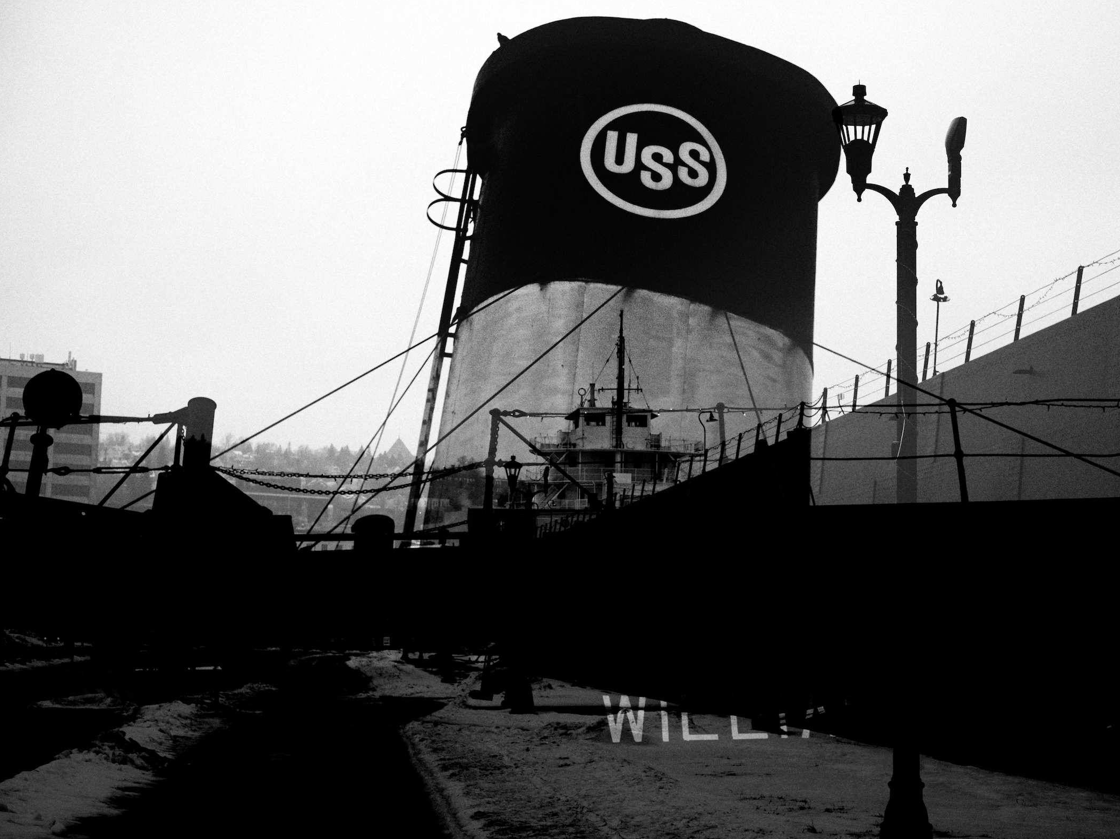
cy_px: 417
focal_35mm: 58
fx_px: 1876
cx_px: 626
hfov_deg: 33.2
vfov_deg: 25.2
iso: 320
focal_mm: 35
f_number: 2.8
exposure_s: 1/1700
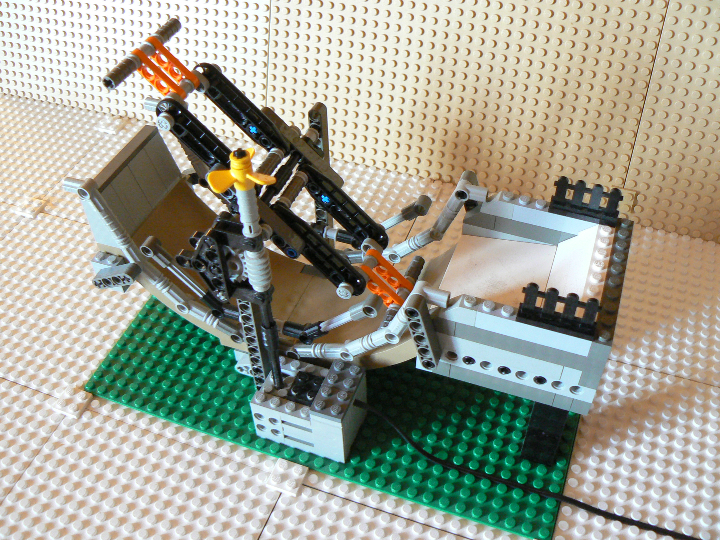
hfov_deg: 51.4
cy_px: 270
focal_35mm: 36
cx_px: 360
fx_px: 749
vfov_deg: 39.7
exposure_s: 1/6
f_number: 2.8
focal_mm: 6
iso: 200
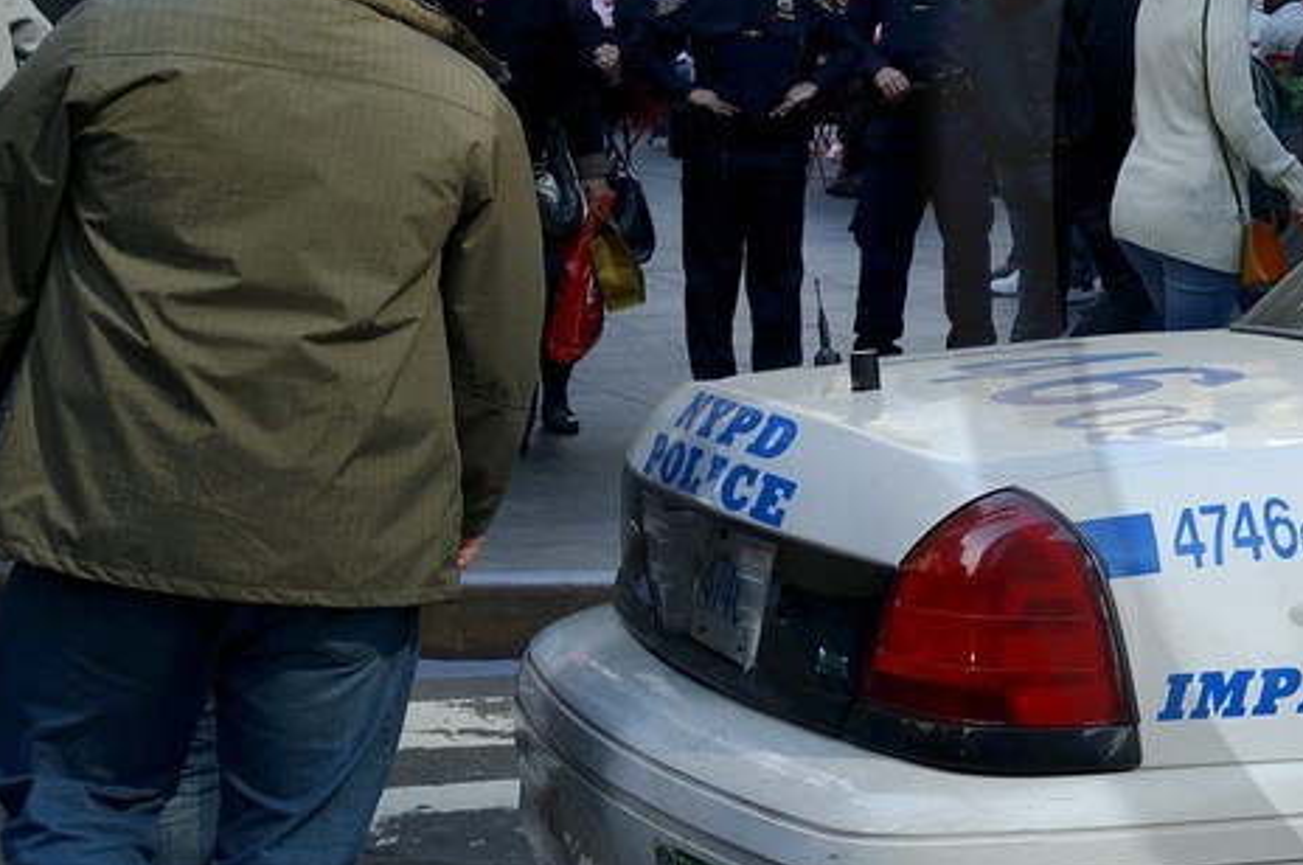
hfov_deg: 16.9
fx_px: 3867
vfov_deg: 12.7
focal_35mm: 107
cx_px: 2084
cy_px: 169
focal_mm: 31
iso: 400
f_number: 7.1
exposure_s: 1/500
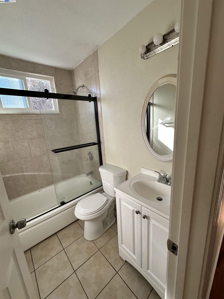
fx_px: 121
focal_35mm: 14
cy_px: 150
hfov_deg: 85.7
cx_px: 112
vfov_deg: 102.1
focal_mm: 2.22
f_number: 2.2
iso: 40
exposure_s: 1/99
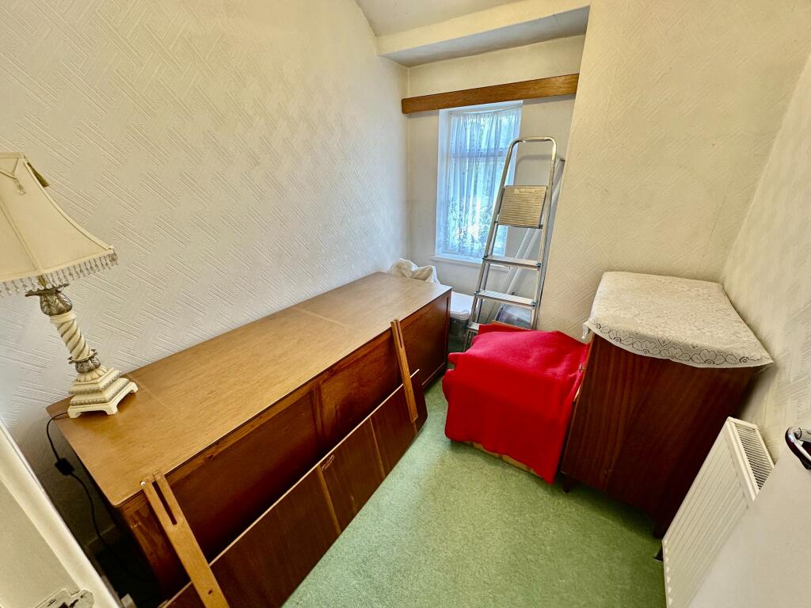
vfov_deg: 85.7
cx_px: 406
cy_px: 304
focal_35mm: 14
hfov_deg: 102.1
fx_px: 328
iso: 125
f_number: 2.2
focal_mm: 2.22
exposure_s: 1/100
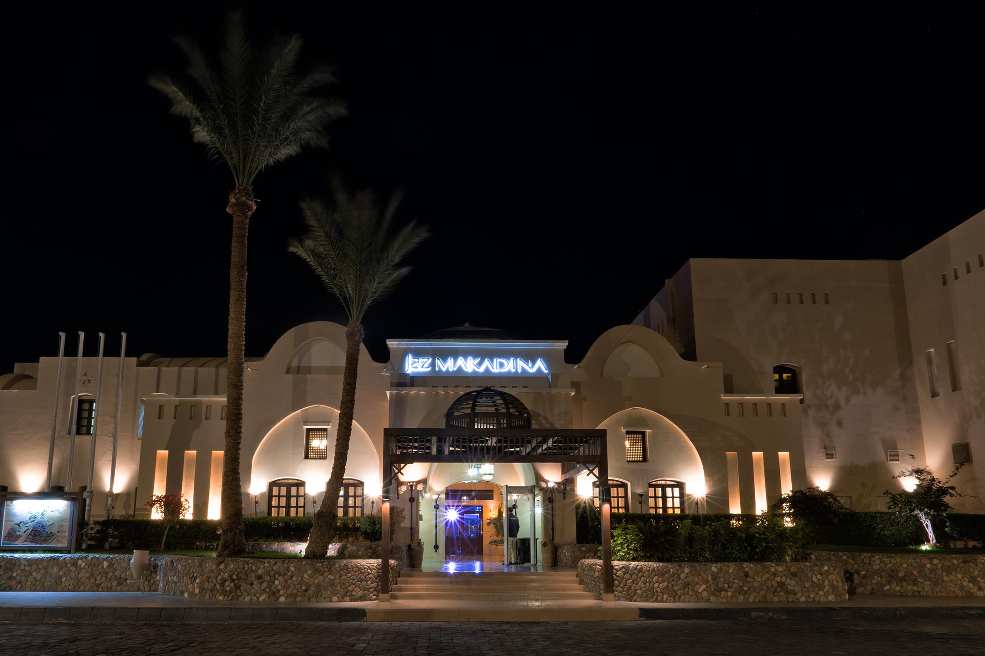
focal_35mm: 16
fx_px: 451
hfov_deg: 95.0
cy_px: 328
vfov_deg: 72.1
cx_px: 492
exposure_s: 15
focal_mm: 11
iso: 160
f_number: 16
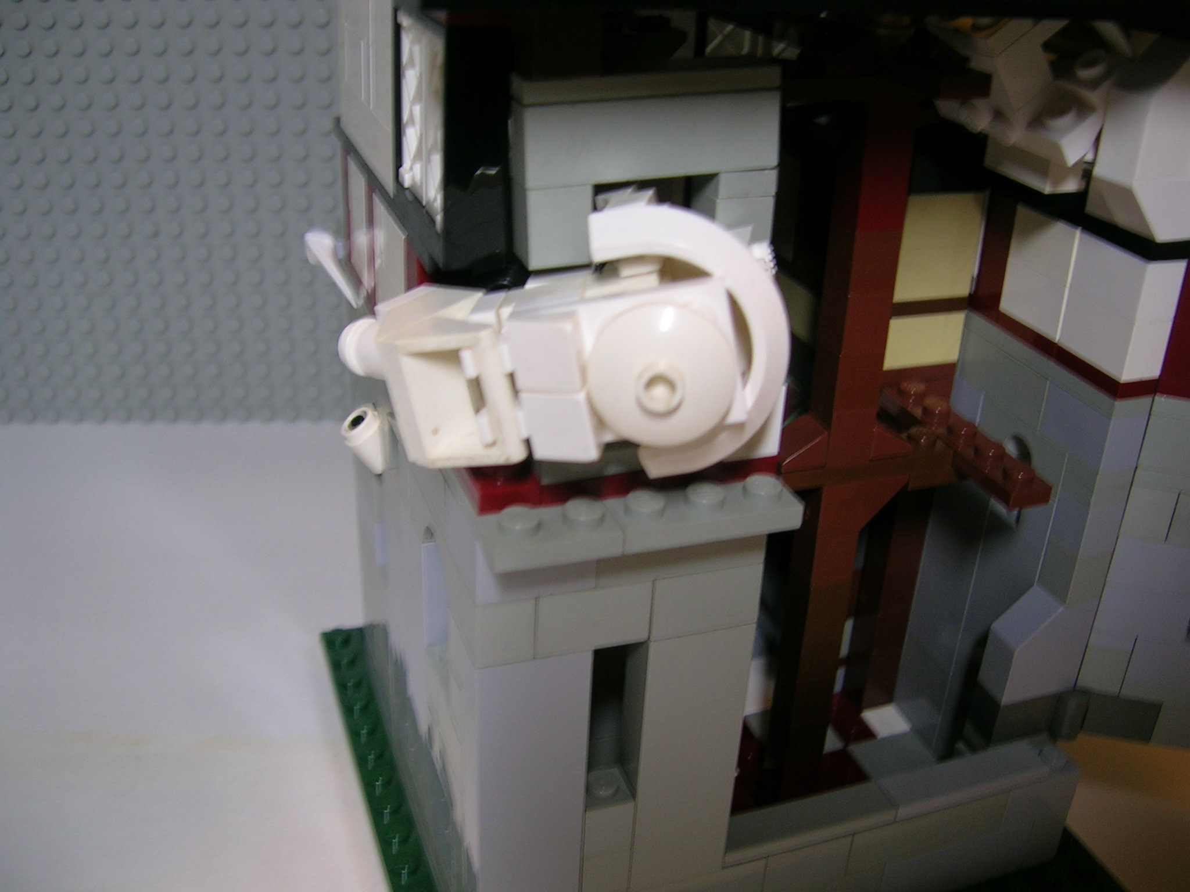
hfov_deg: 52.6
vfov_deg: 40.7
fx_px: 1203
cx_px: 595
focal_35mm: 35
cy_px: 446
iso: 50
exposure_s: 1/12
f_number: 2.8
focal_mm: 5.4
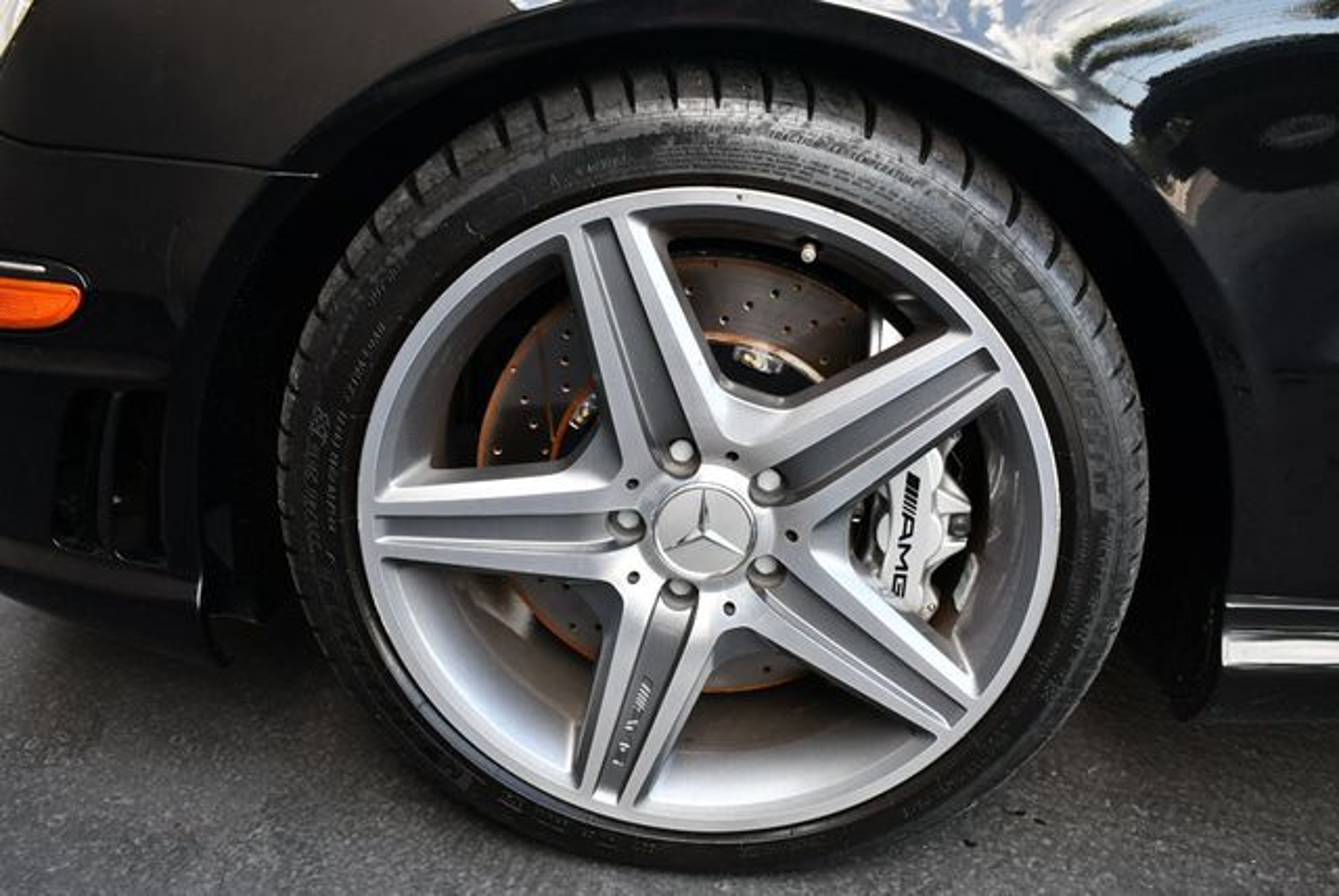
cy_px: 448
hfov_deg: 53.1
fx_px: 1340
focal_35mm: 36
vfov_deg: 36.9
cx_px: 670
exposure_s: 1/250
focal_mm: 18
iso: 400
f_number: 4
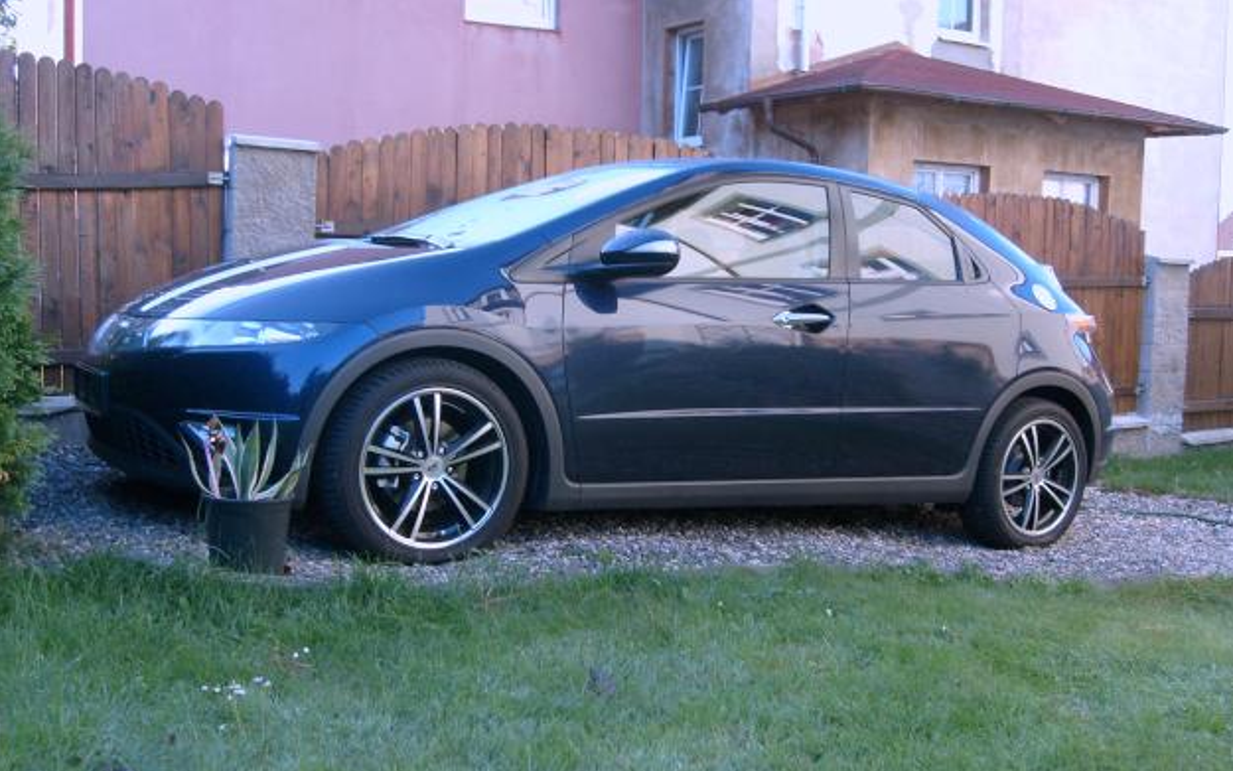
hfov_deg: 51.5
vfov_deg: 33.6
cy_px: 377
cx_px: 616
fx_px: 1277
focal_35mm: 38
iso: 80
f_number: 2.8
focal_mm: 5.8
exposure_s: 1/125
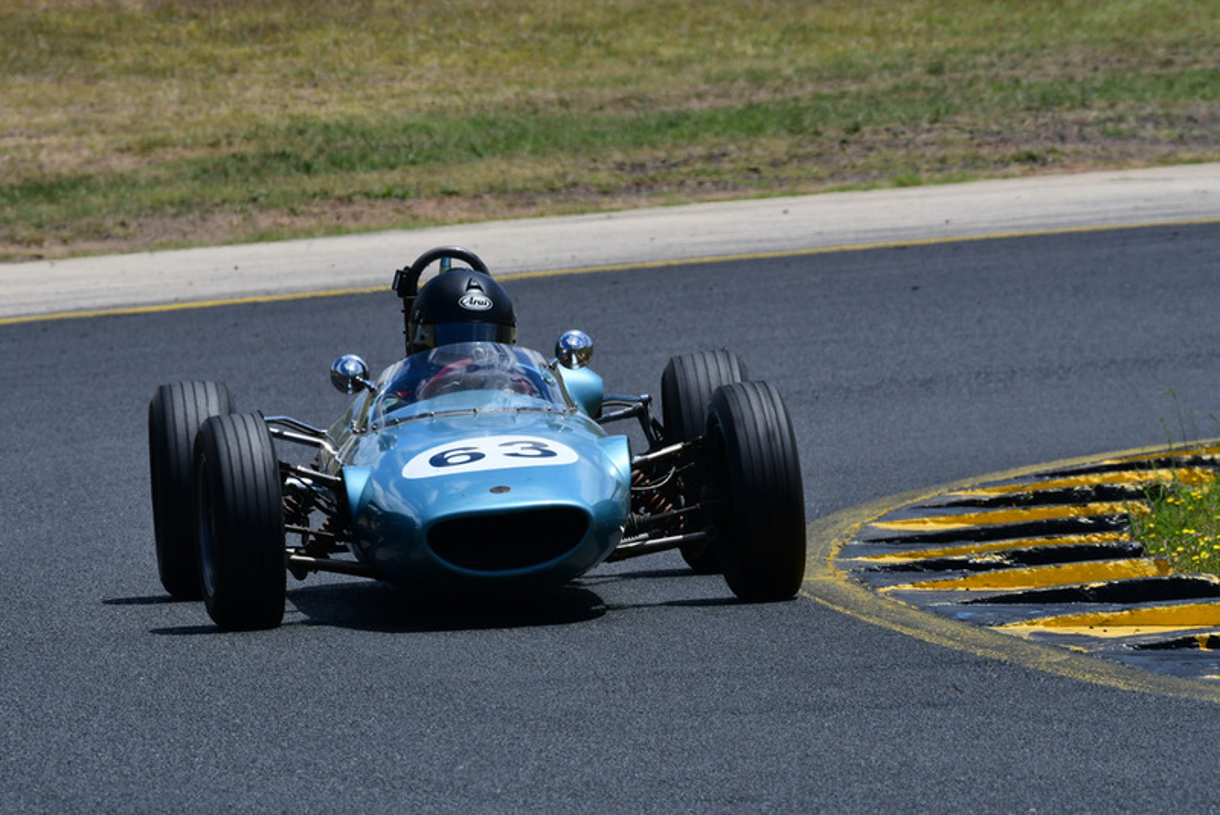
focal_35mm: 600
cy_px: 408
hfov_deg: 3.4
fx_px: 20340
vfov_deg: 2.3
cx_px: 610
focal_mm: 400
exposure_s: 1/640
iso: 320
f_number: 13
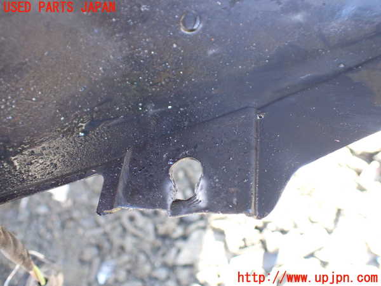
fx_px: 330
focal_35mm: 30
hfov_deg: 60.0
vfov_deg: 46.8
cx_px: 190
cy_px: 143
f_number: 2.3
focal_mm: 5.4
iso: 500
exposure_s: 1/125
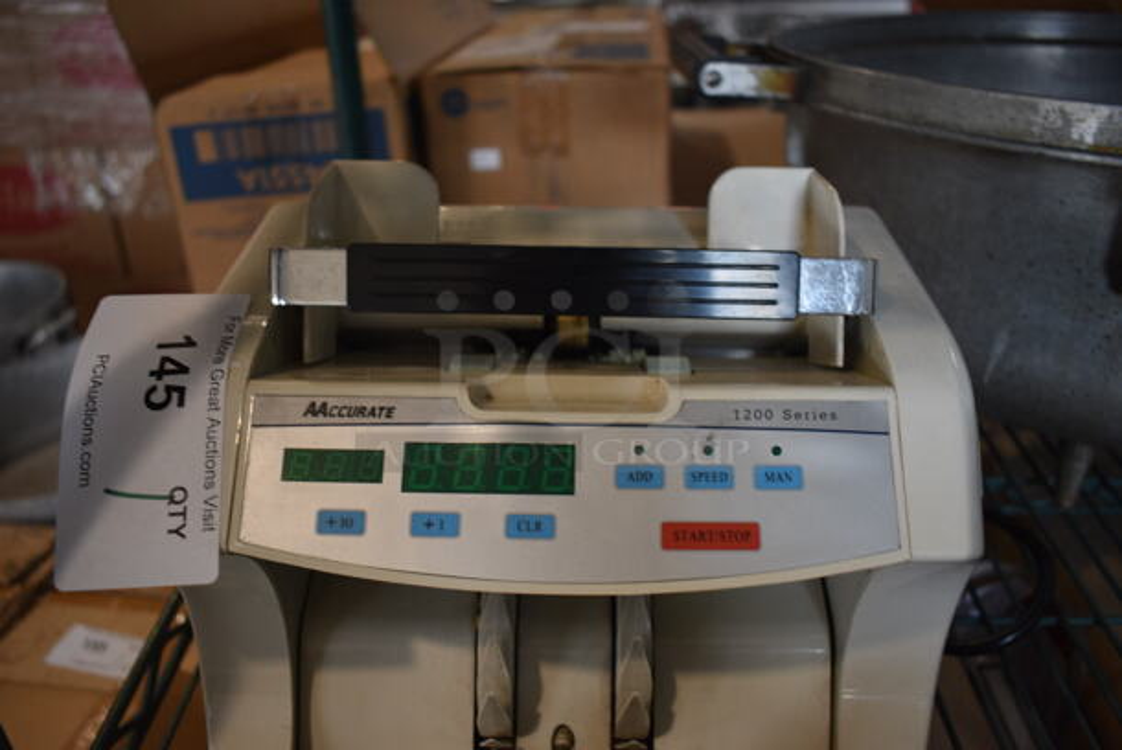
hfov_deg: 61.9
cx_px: 561
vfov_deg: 43.7
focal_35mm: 30
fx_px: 936
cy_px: 375
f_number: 3.5
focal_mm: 20
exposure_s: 1/250
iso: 640
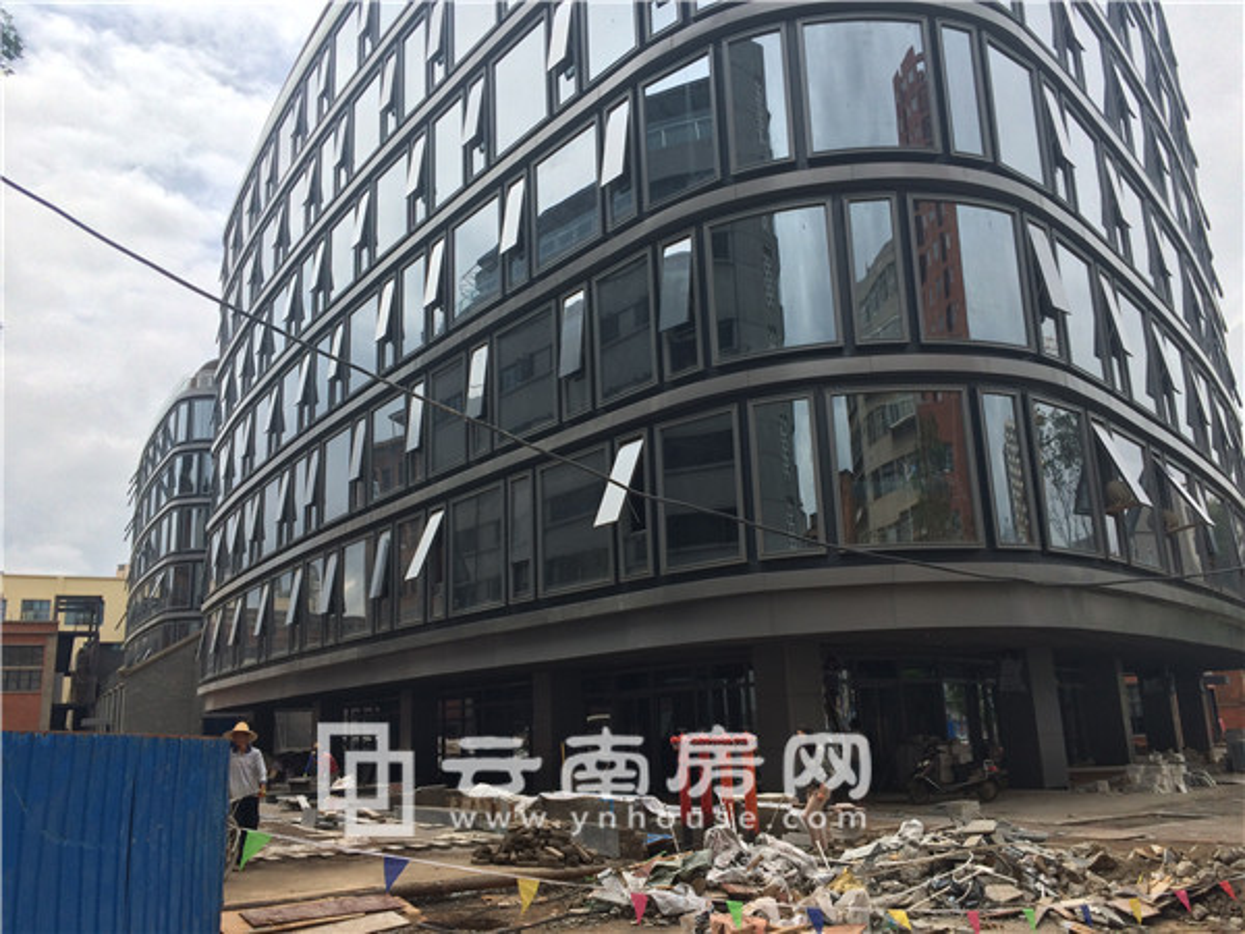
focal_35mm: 29
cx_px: 622
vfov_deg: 48.2
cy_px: 467
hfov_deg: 61.7
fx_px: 1043
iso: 32
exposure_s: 1/1580
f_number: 2.2
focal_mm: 4.15
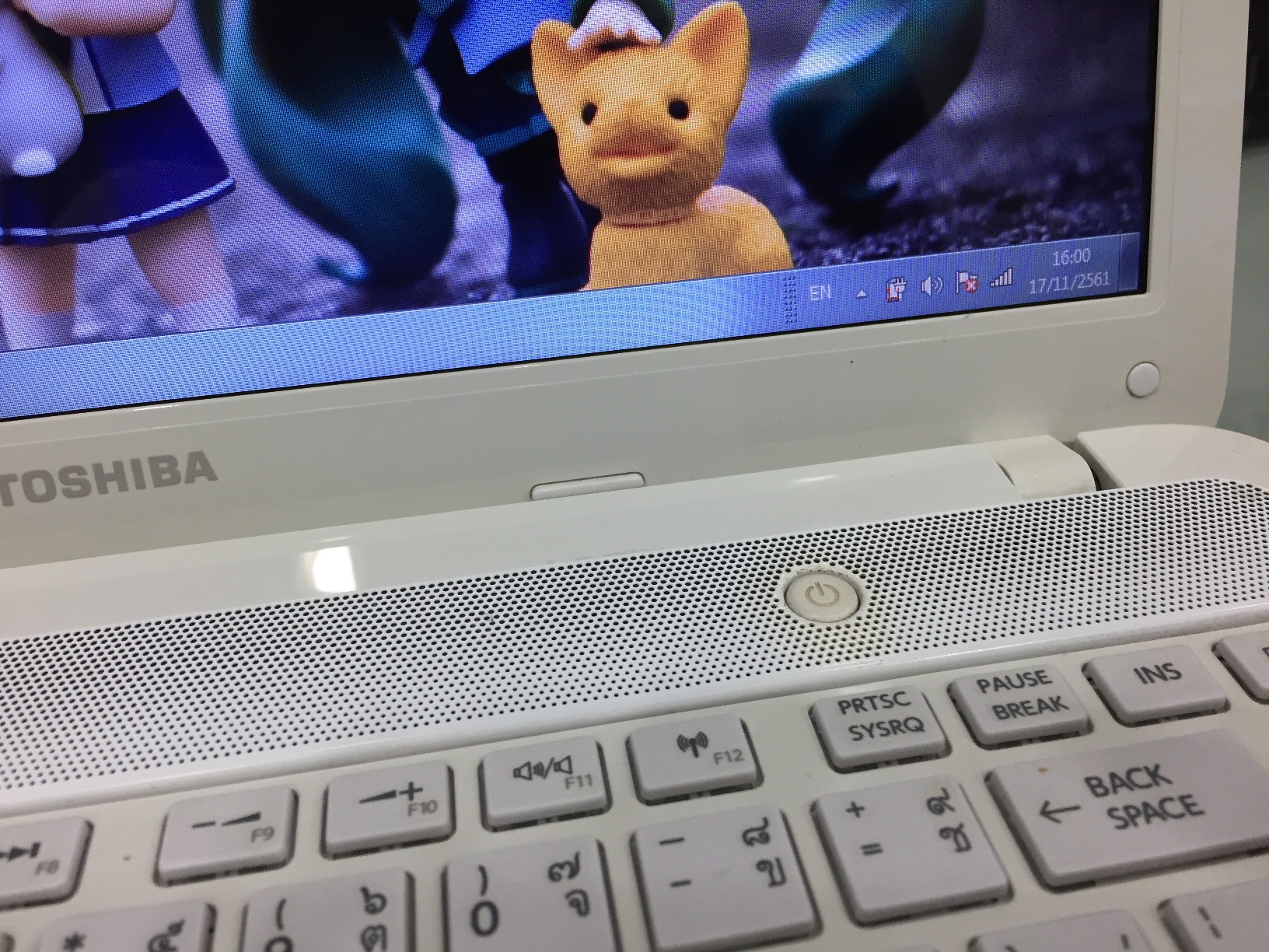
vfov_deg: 48.2
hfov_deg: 61.7
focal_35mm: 29
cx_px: 634
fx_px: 1063
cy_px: 476
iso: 50
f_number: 2.2
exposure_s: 1/33
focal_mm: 4.15
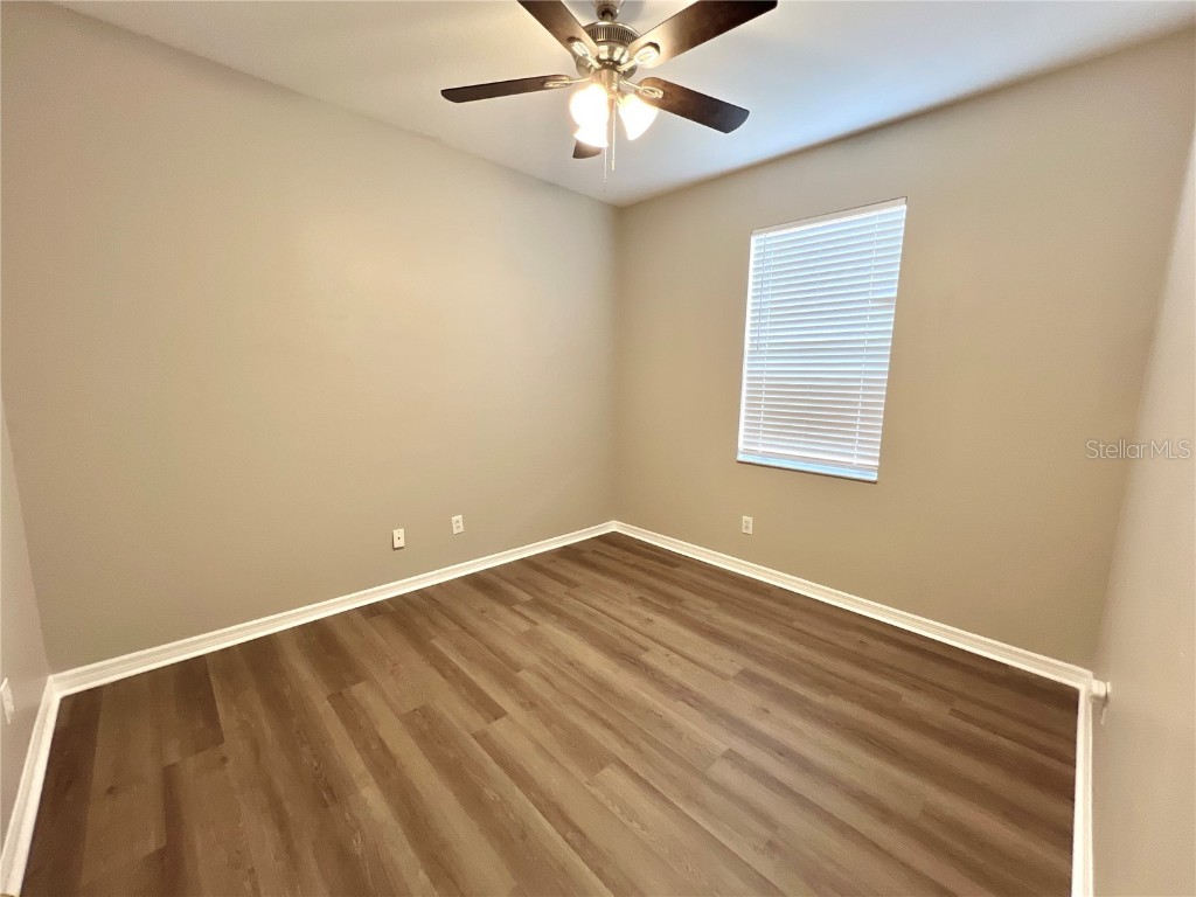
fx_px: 449
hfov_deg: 106.2
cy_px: 448
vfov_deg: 89.9
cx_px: 598
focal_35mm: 13
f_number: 1.8
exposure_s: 1/60
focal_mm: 1.57
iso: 160
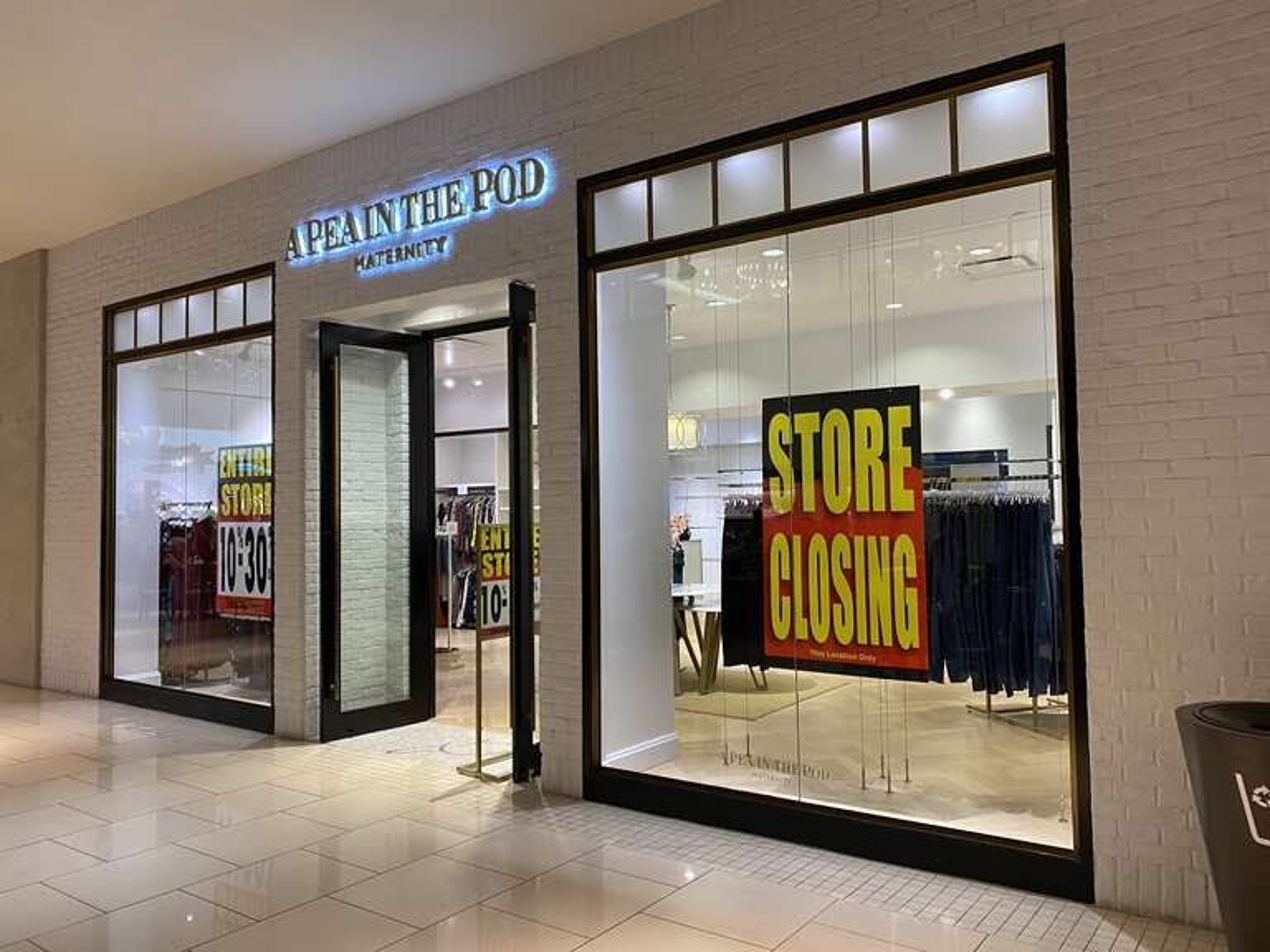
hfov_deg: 67.3
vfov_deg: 53.1
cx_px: 635
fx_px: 954
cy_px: 476
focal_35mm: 26
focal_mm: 4.25
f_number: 1.8
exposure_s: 1/60
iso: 100
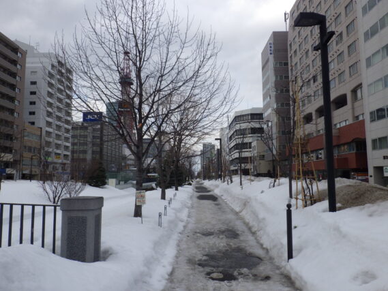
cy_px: 146
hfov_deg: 63.4
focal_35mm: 28
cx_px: 194
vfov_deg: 49.8
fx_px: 314
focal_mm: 5
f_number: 4.2
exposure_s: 1/1000
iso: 125
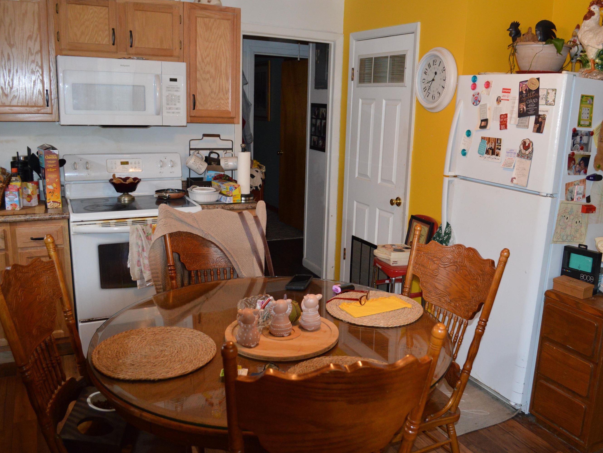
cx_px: 341
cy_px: 232
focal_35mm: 30
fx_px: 523
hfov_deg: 59.7
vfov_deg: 46.8
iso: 1100
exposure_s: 1/60
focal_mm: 18
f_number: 3.5
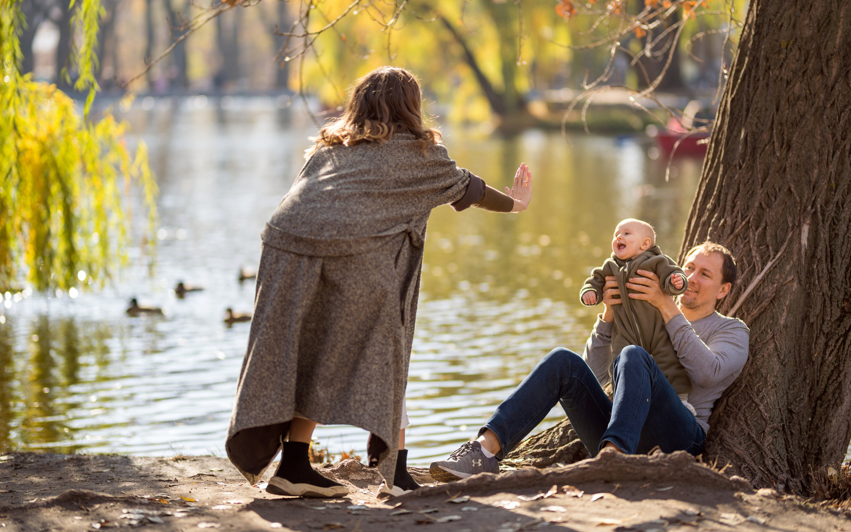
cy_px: 255
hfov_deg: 23.8
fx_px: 2018
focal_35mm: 87
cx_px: 425
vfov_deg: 15.0
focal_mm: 85
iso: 100
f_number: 1.4
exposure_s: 1/4000
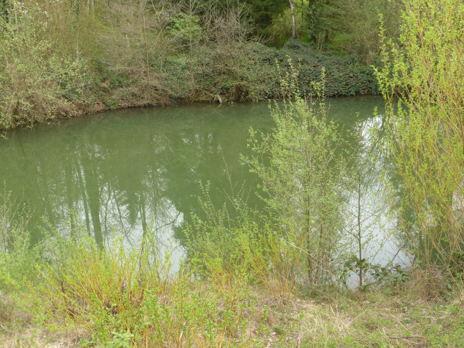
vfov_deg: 30.9
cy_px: 174
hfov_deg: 40.4
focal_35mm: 47
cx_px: 232
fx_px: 630
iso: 100
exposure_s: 1/125
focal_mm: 8.5
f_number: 4.2
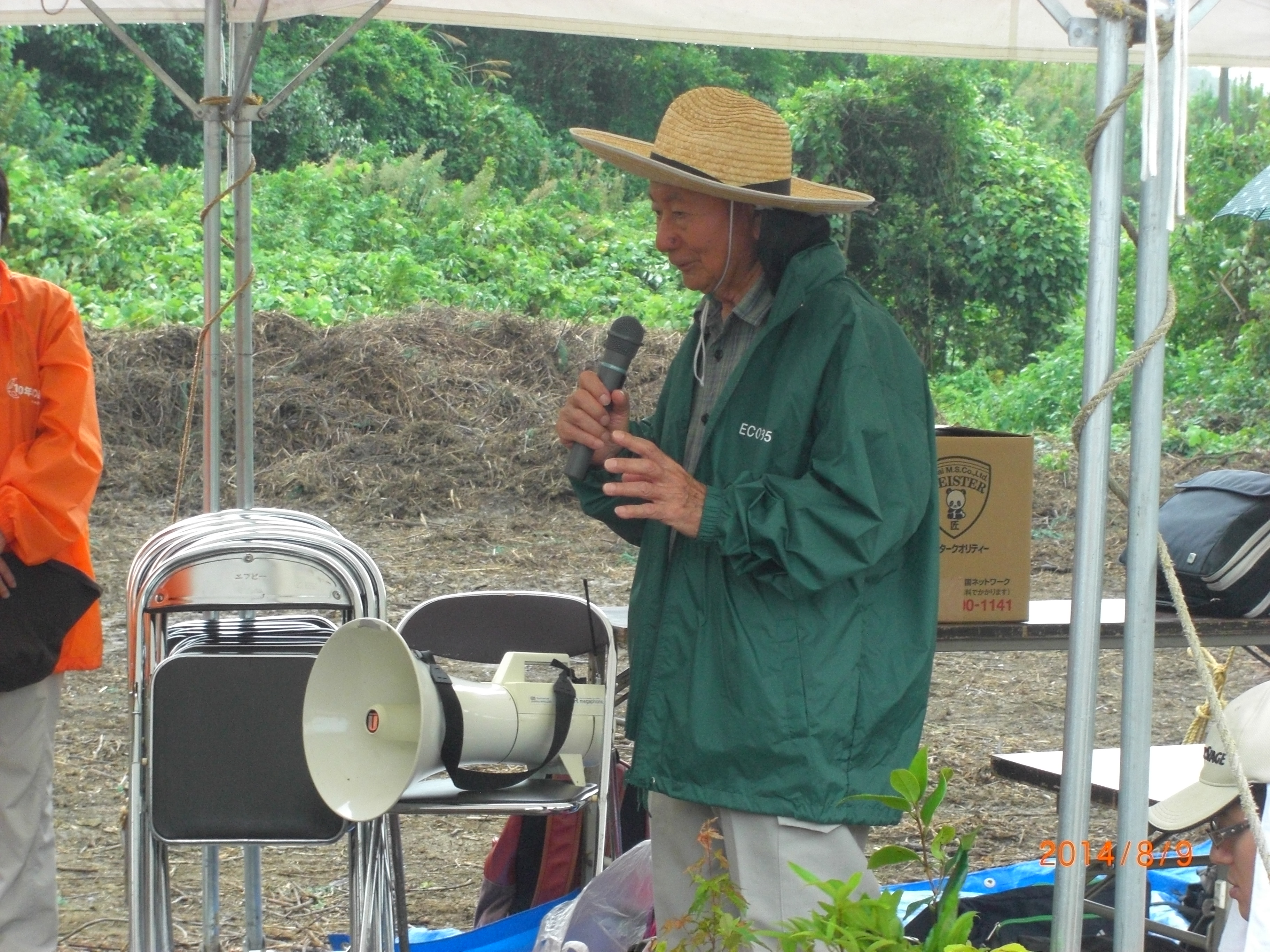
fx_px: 4182
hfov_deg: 17.3
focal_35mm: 114
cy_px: 476
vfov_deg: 13.0
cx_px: 635
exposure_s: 1/125
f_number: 5.1
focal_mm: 23.7
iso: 400
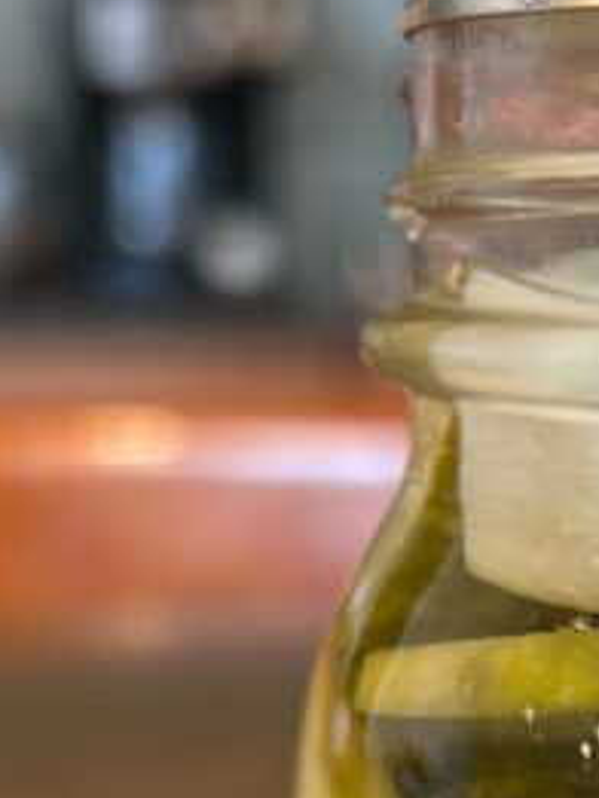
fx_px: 2351
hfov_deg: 14.4
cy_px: 929
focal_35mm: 102
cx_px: 526
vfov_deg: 18.4
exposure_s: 1/60
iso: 160
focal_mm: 5.7
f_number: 1.5
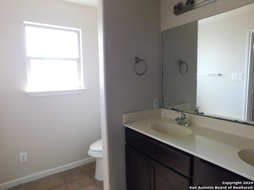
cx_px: 127
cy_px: 95
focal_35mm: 23
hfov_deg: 73.9
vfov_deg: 58.9
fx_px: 169
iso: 125
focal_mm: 4
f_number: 3
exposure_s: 1/30
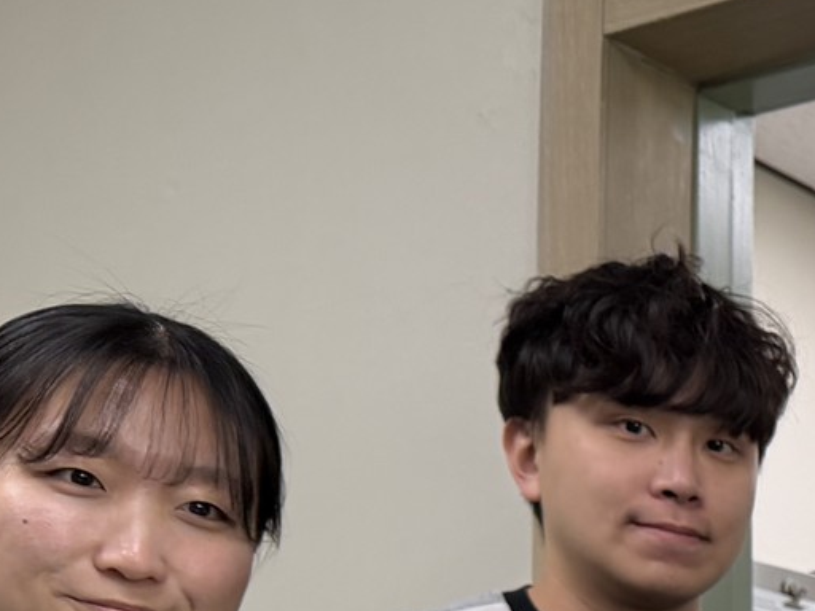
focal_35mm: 90
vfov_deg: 15.0
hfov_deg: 18.9
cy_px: 974
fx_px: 2119
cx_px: 1253
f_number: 1.78
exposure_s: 1/120
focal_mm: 6.76
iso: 160
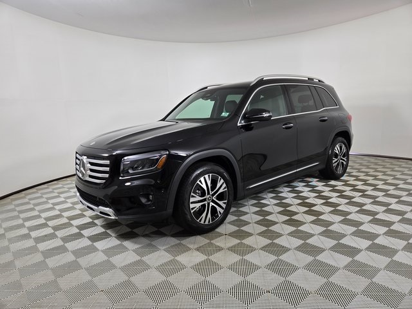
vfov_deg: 58.9
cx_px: 206
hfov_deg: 73.9
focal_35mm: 23
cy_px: 154
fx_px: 274
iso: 32
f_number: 1.8
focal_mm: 5.4
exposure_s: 1/120
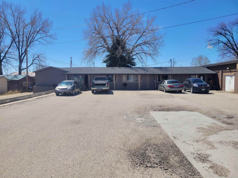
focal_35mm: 26
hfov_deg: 67.3
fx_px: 179
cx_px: 119
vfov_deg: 53.1
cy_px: 89
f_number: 1.8
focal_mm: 5.4
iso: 40
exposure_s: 1/2470
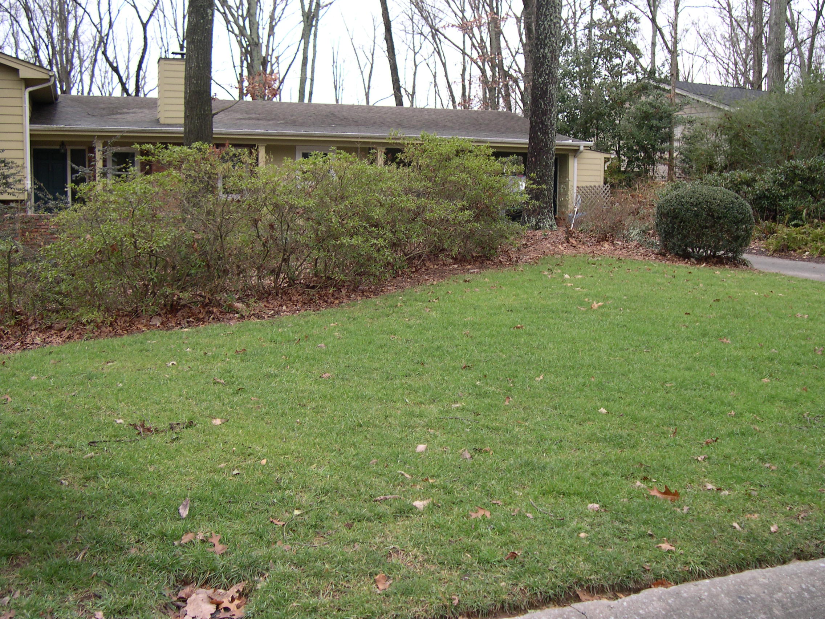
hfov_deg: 49.0
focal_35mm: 38
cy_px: 310
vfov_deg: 37.7
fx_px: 906
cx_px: 412
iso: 100
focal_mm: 8
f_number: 2.8
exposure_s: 1/128
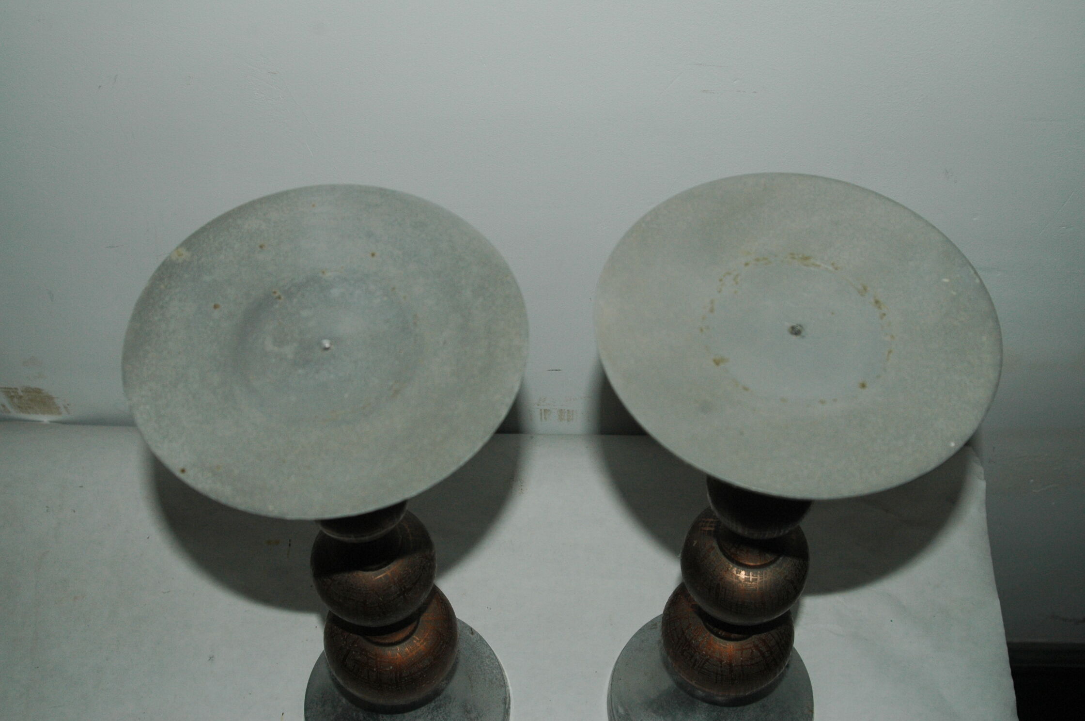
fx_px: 1264
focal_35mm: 42
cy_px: 360
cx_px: 542
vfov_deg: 31.8
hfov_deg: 46.4
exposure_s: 1/125
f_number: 7.1
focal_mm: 28
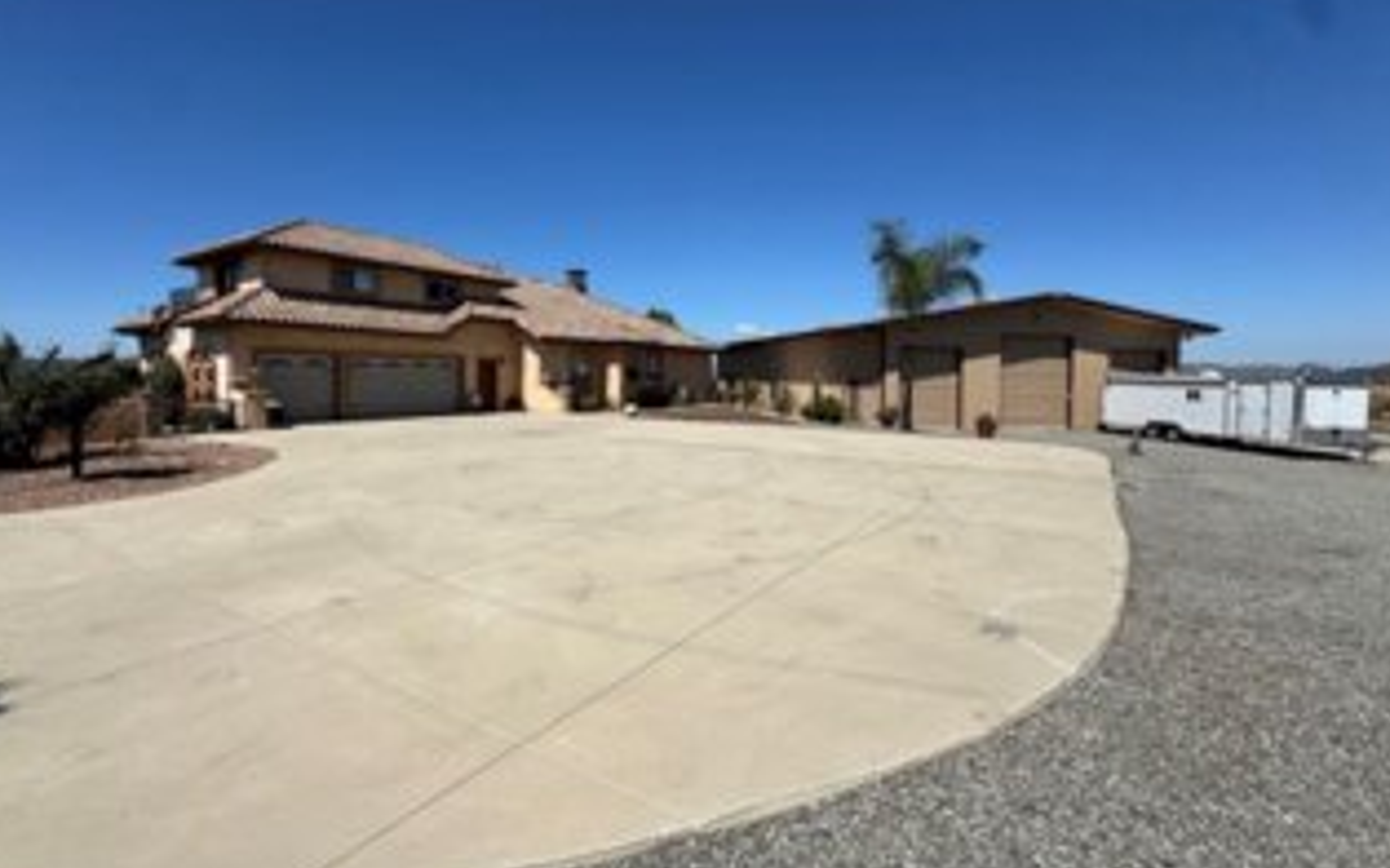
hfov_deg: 94.1
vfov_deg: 67.8
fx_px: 644
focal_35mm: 17
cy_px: 390
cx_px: 629
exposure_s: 1/3906
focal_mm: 2.22
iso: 50
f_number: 2.2
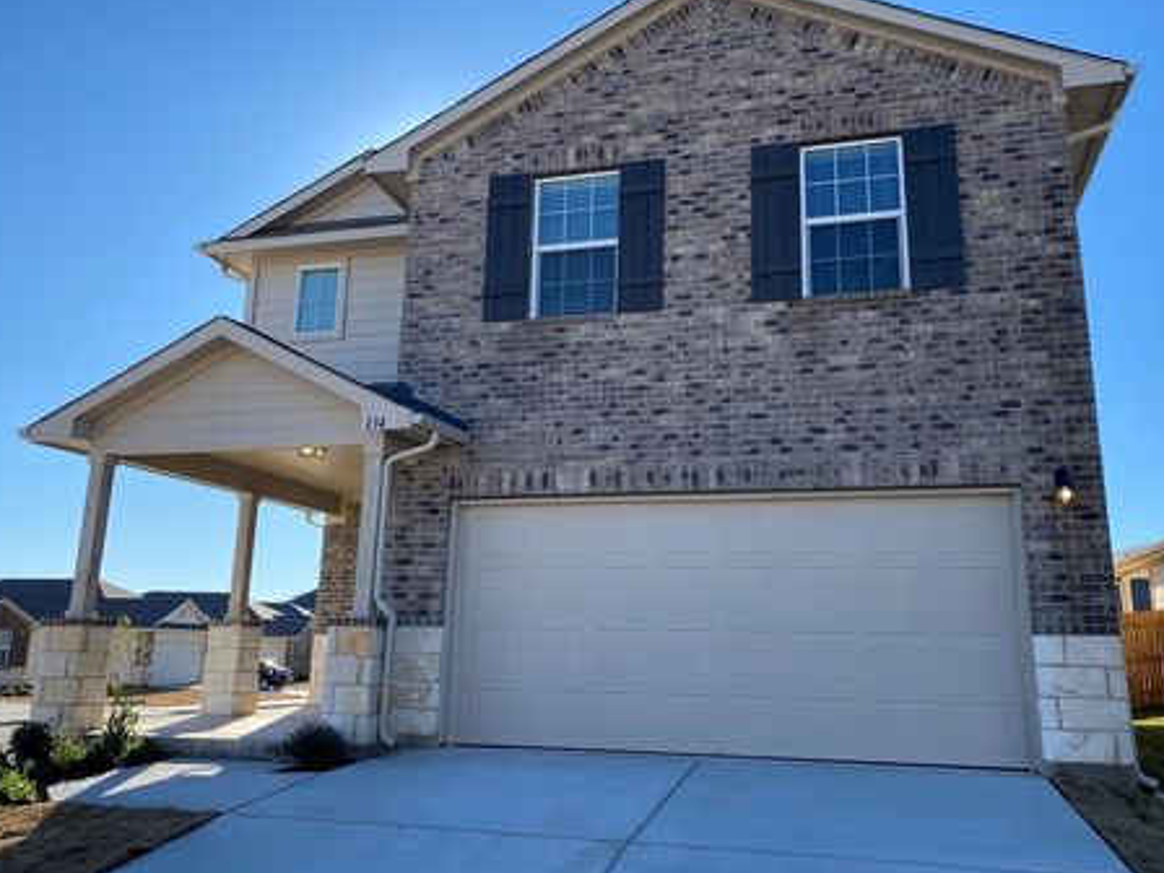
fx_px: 975
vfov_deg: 48.2
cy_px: 412
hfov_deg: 61.6
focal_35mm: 29
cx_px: 611
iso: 32
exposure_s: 1/1898
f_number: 1.8
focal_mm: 4.25
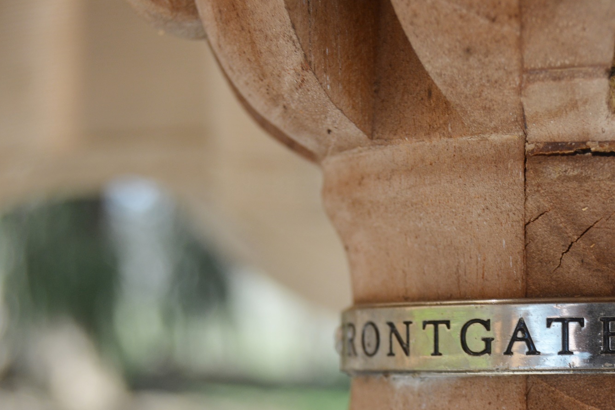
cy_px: 362
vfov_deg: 12.2
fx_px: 1913
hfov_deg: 18.2
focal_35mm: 112
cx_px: 435
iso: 200
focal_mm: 40
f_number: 6.3
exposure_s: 1/160
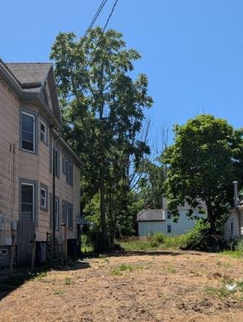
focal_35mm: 40
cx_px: 167
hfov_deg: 35.6
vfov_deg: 45.6
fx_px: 373
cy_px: 229
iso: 21
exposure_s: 1/1221
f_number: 1.68
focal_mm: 6.9
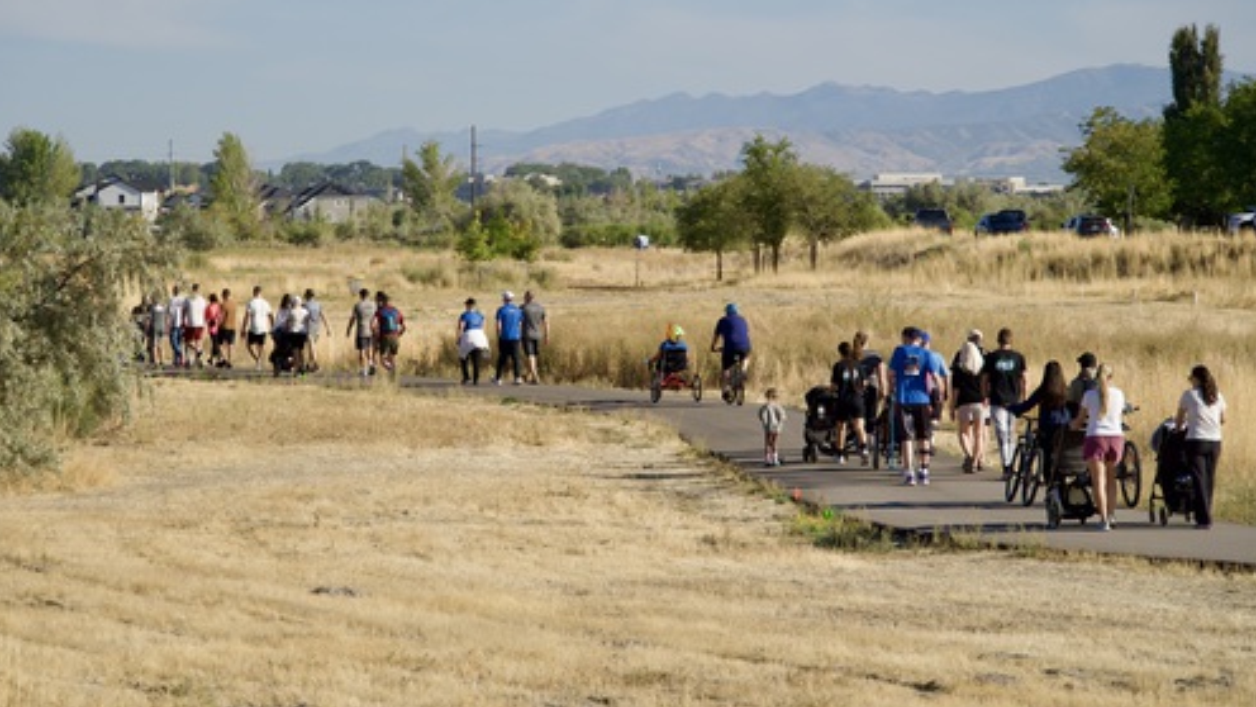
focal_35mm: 152
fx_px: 5048
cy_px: 323
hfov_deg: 14.2
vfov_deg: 8.0
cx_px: 598
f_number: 5.6
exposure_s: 1/1250
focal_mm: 87
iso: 200
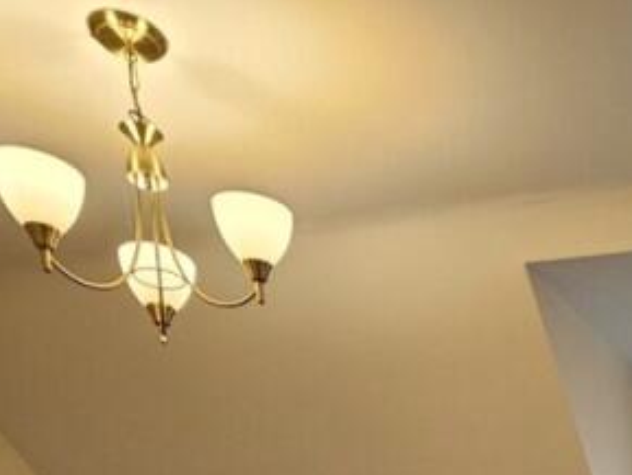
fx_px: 840
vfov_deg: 21.6
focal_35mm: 46
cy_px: 834
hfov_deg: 34.3
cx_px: 733
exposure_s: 1/50
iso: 160
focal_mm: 2.2
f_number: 2.2
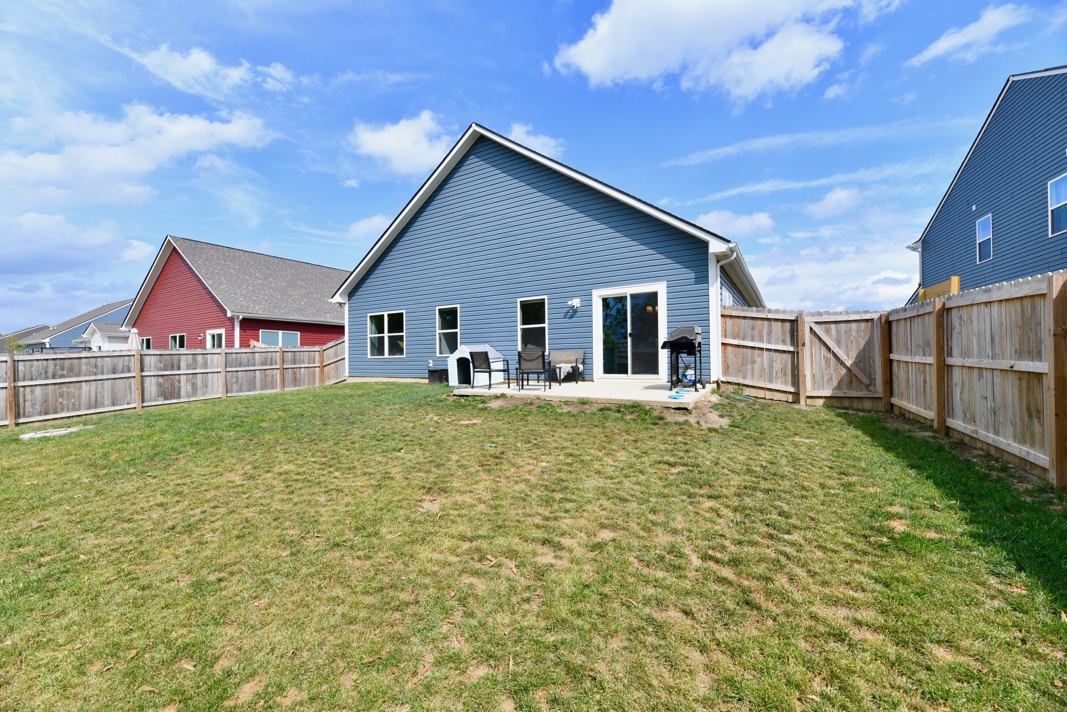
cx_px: 534
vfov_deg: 81.2
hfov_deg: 104.3
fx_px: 415
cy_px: 356
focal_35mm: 14
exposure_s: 1/500
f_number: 13
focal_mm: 14
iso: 640
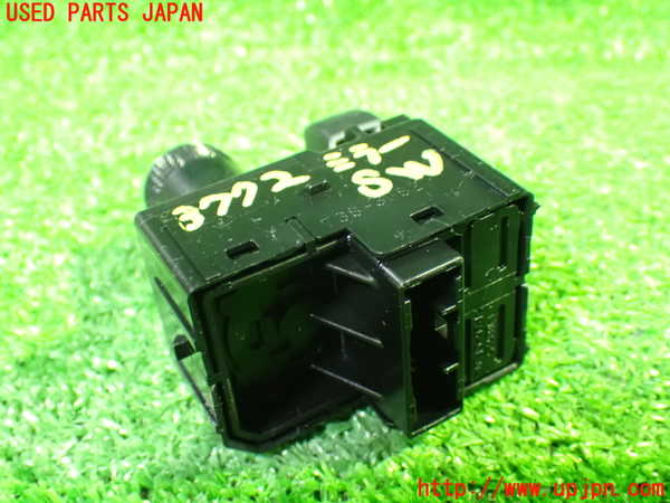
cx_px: 335
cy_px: 252
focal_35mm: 44
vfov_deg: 32.9
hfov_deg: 42.9
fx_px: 852
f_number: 2.9
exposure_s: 1/13
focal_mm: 7.84
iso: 1600
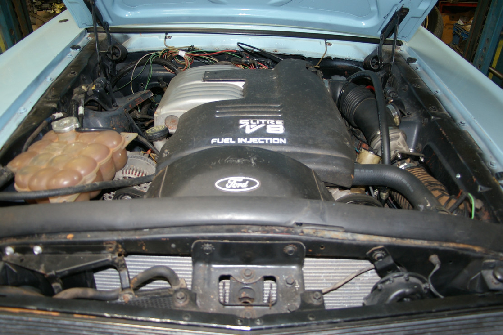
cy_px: 161
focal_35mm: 29
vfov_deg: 45.0
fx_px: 405
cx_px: 253
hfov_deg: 63.7
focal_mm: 18
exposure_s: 1/30
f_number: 3.5
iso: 200
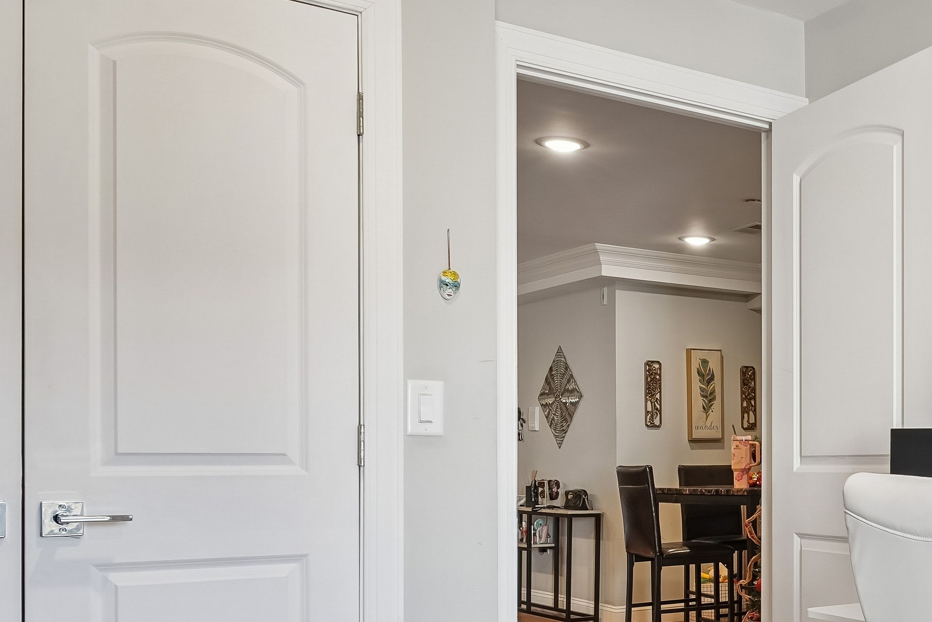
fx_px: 1139
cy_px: 492
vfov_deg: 29.8
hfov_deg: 39.6
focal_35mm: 44
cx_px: 916
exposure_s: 1/13
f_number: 8
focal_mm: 16
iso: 400
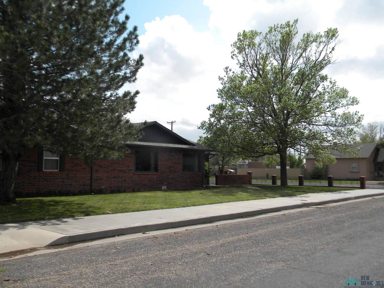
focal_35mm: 36
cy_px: 144
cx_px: 192
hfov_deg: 51.4
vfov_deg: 39.7
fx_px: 399
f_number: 7.4
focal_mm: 6.4
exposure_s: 1/295
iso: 80
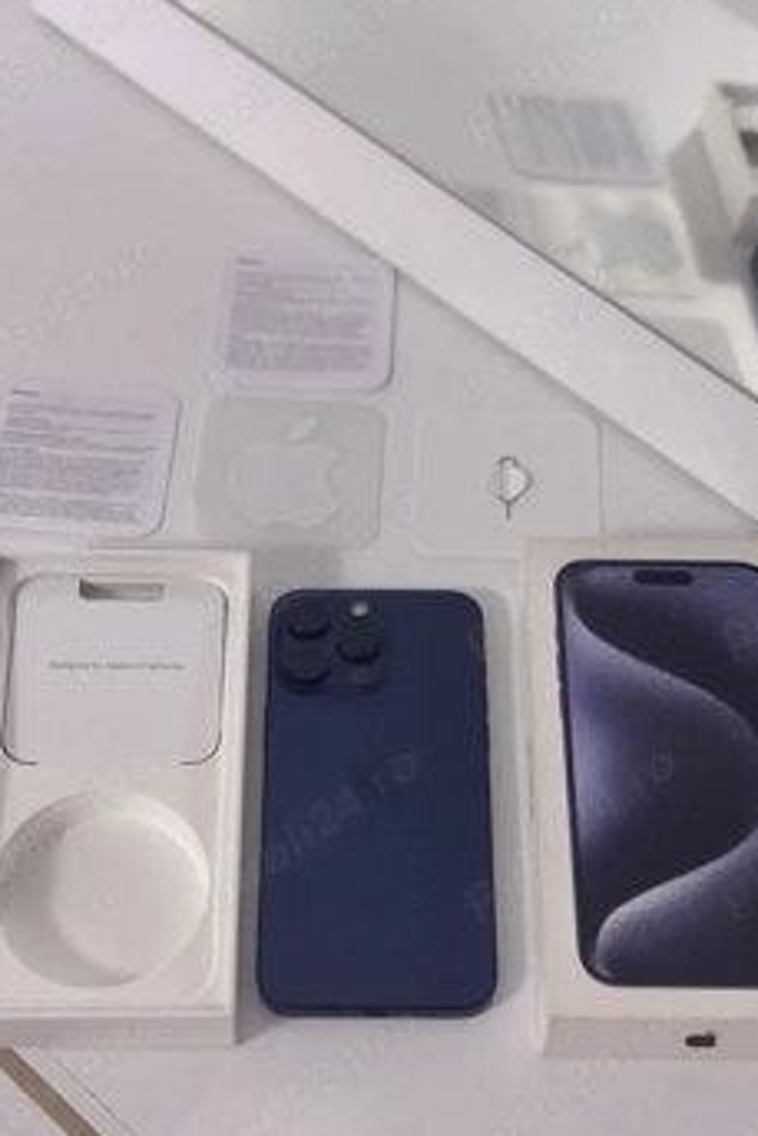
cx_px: 377
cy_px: 613
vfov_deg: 31.9
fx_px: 1988
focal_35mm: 63
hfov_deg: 21.6
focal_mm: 5.96
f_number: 1.6
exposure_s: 1/50
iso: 64
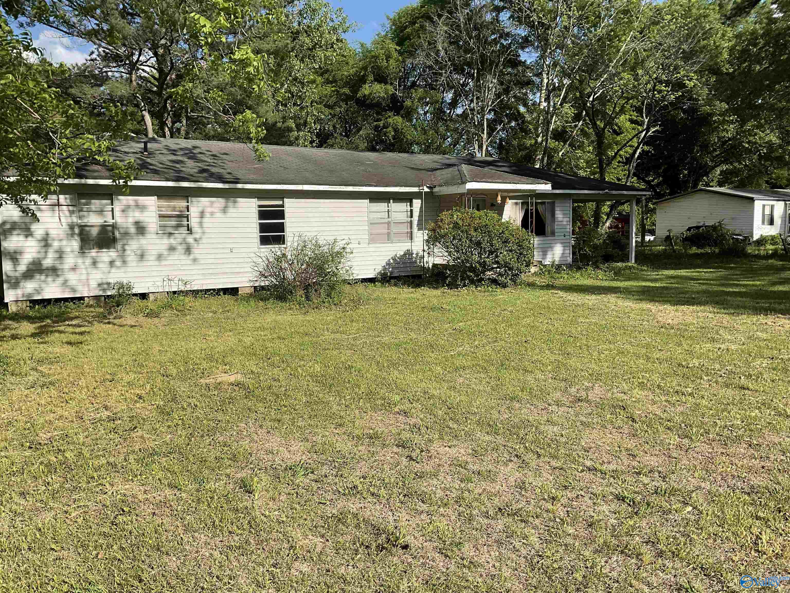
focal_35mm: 29
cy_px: 296
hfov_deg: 61.7
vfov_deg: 48.2
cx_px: 395
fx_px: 662
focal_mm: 3
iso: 16
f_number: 1.8
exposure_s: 1/1730
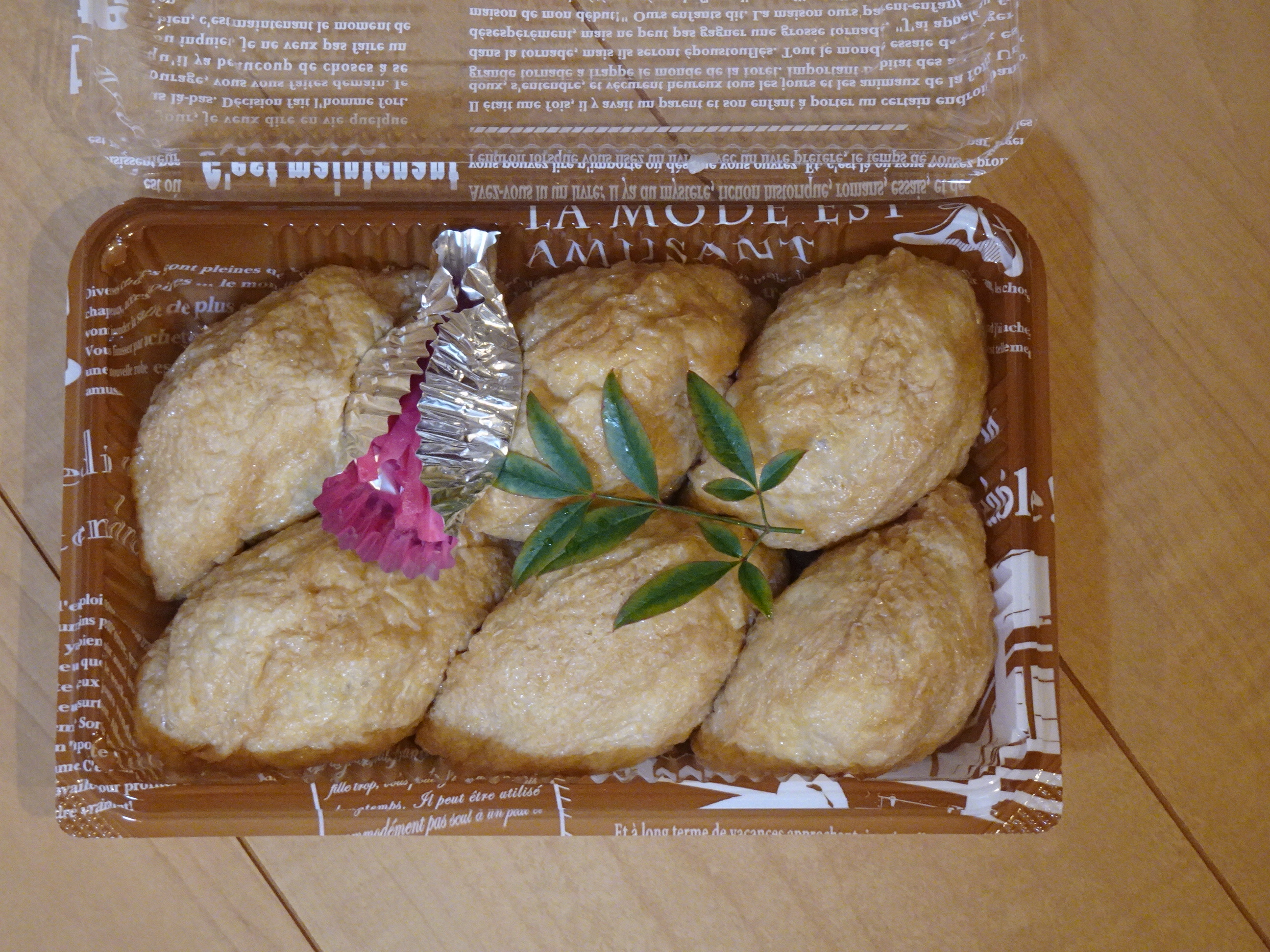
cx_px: 635
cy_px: 476
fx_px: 4623
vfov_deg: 11.8
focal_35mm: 126
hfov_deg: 15.6
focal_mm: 19.98
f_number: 5.6
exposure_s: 1/20
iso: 800
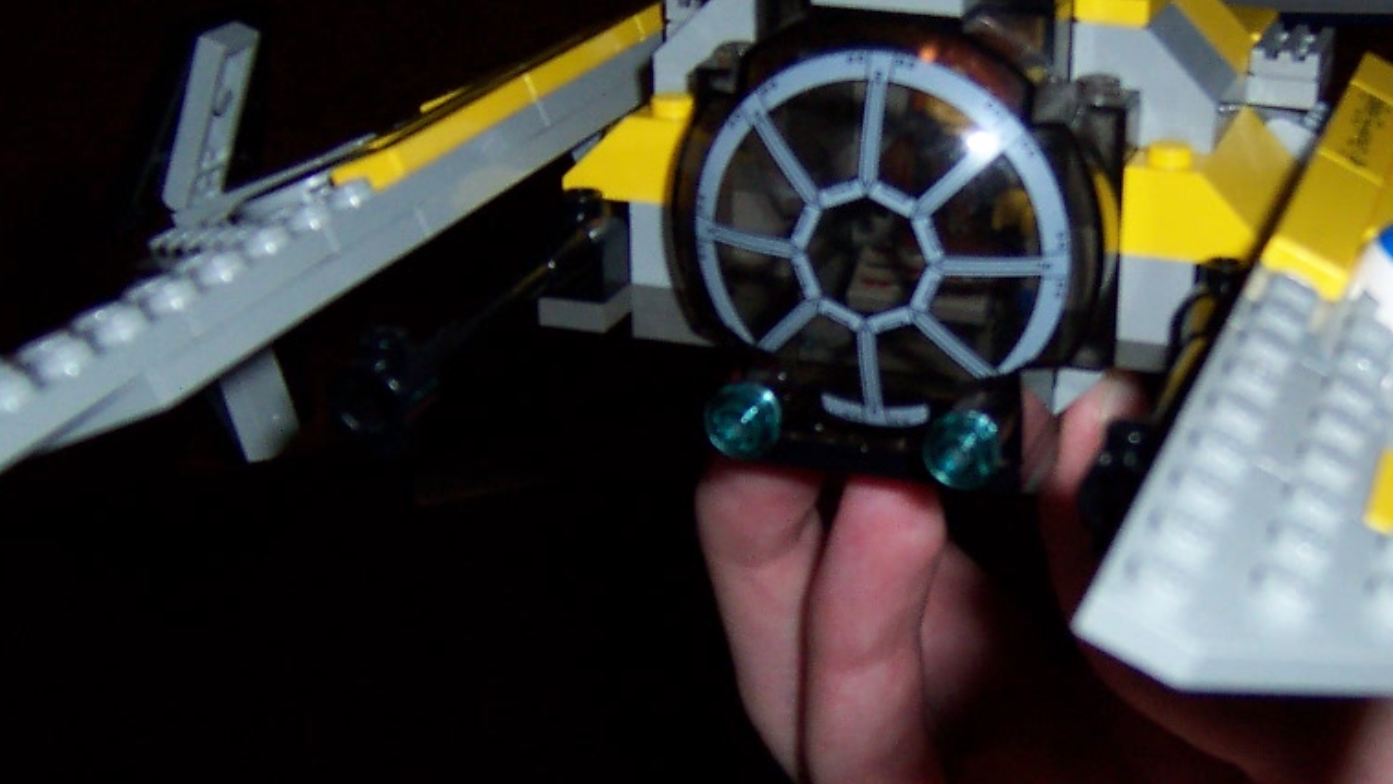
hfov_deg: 33.2
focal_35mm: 62
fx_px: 2290
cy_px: 542
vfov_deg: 19.3
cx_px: 1031
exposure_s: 1/60
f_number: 2.8
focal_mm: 5.6
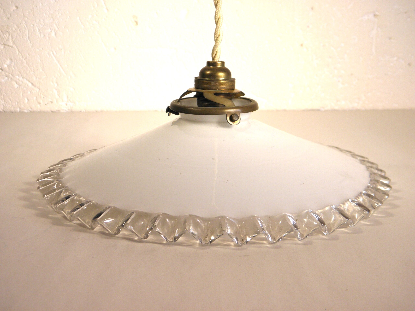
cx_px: 208
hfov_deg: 42.9
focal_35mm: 44
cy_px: 156
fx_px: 528
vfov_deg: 32.9
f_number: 3.9
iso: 100
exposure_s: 1/125
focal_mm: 7.9
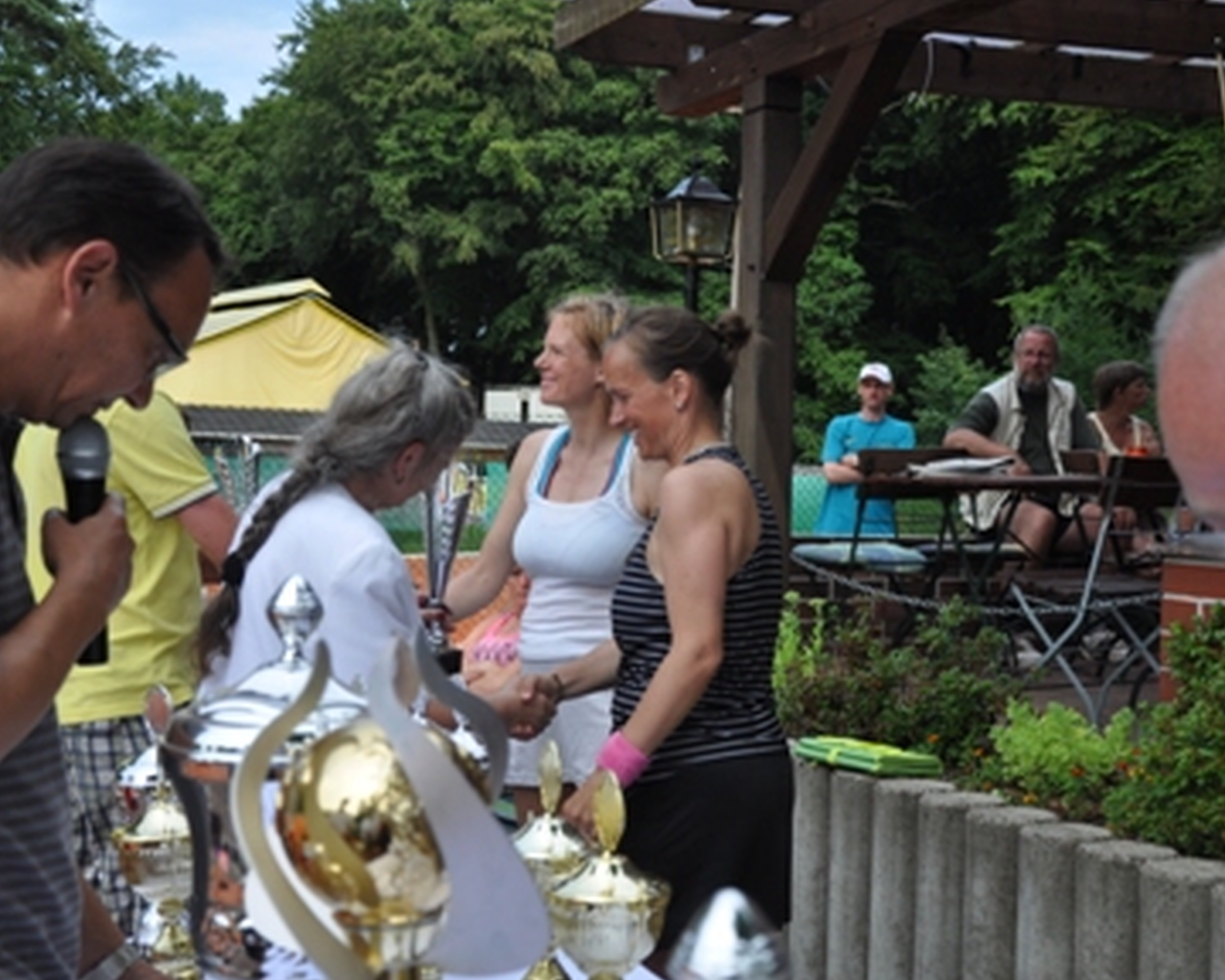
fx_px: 1777
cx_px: 616
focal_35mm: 49
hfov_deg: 38.0
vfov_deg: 30.8
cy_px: 500
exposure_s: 1/1250
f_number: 5
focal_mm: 28
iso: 400
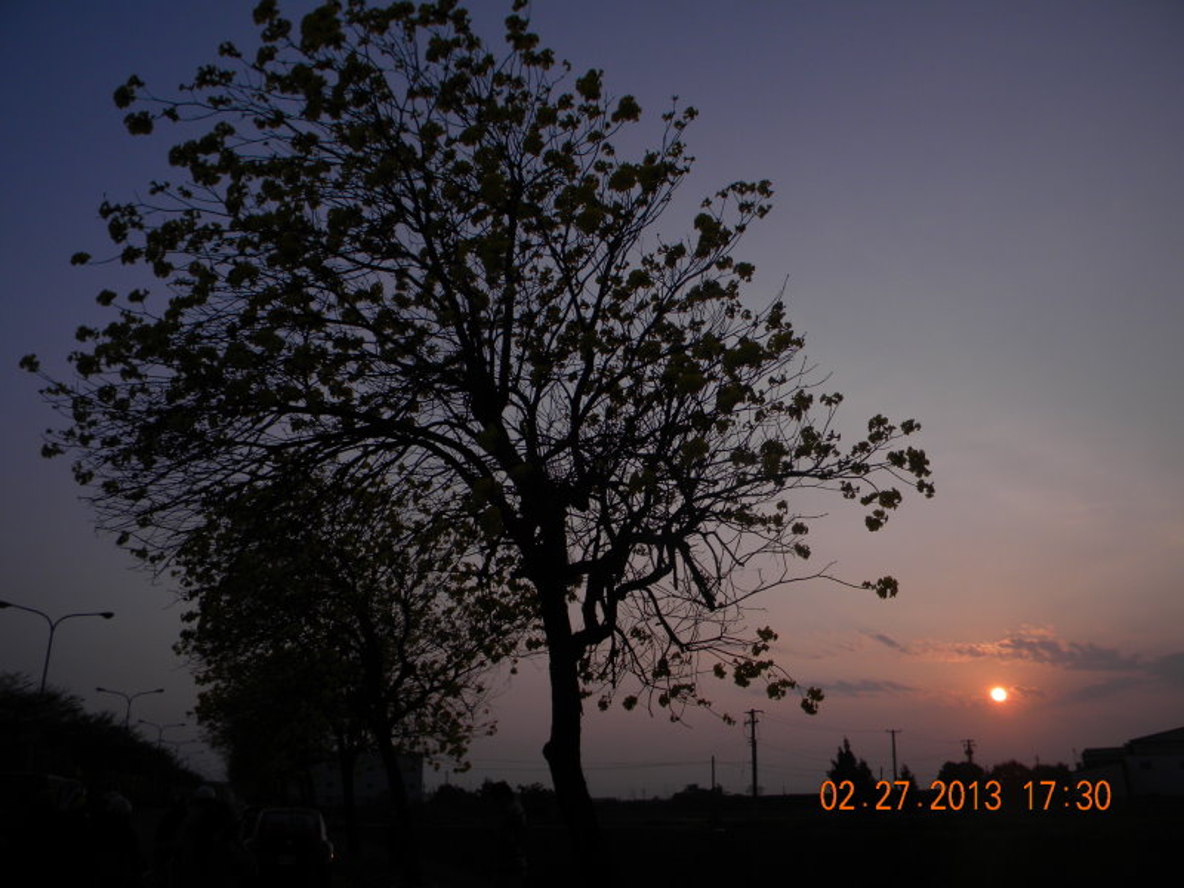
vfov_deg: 49.7
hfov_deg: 63.4
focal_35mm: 28
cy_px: 444
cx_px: 592
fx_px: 958
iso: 80
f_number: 7
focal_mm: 5
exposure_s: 1/438
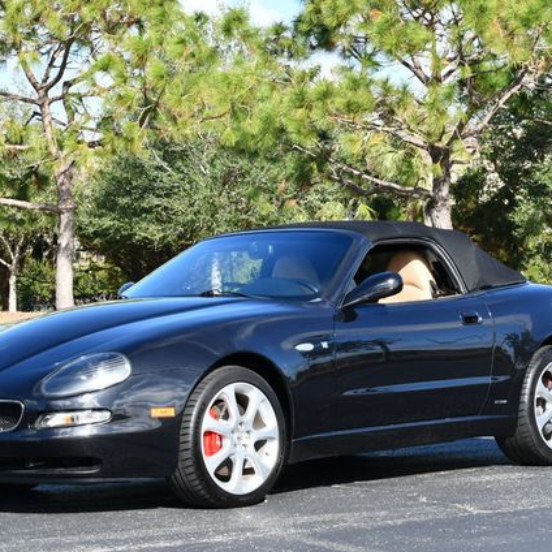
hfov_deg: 14.8
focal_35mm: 118
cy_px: 277
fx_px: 2129
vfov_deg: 14.8
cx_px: 268
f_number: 8
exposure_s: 1/250
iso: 160
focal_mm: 46
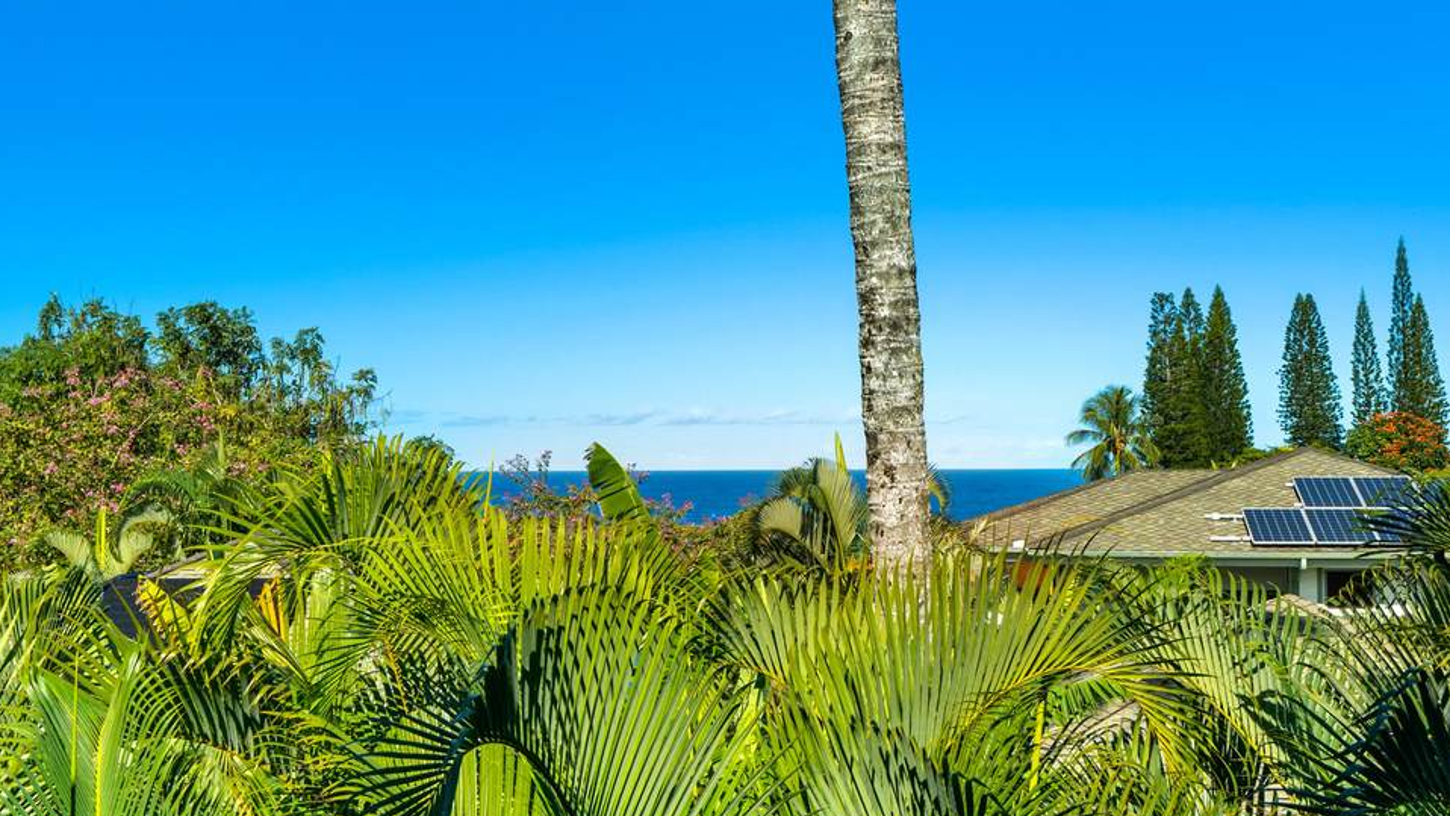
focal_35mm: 49
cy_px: 391
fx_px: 1884
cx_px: 746
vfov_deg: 24.4
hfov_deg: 42.1
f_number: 10
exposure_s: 1/250
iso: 500
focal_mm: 35
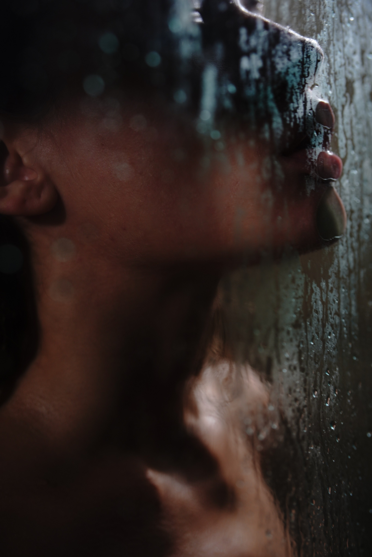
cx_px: 186
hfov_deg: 27.0
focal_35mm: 50
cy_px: 278
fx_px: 775
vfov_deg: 39.6
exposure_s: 1/6
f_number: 2.2
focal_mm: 50
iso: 250
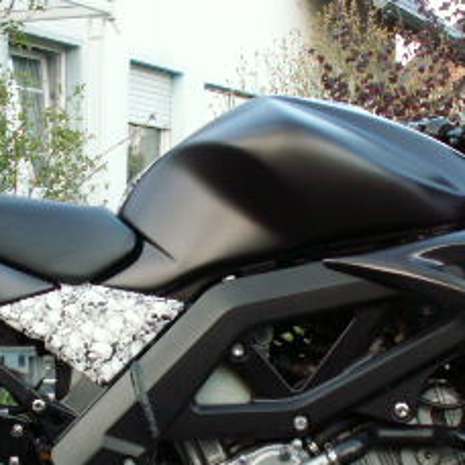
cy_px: 357
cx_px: 173
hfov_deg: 19.9
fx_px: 1322
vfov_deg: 19.8
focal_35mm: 87
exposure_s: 1/40
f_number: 2.8
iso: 50
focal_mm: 5.86
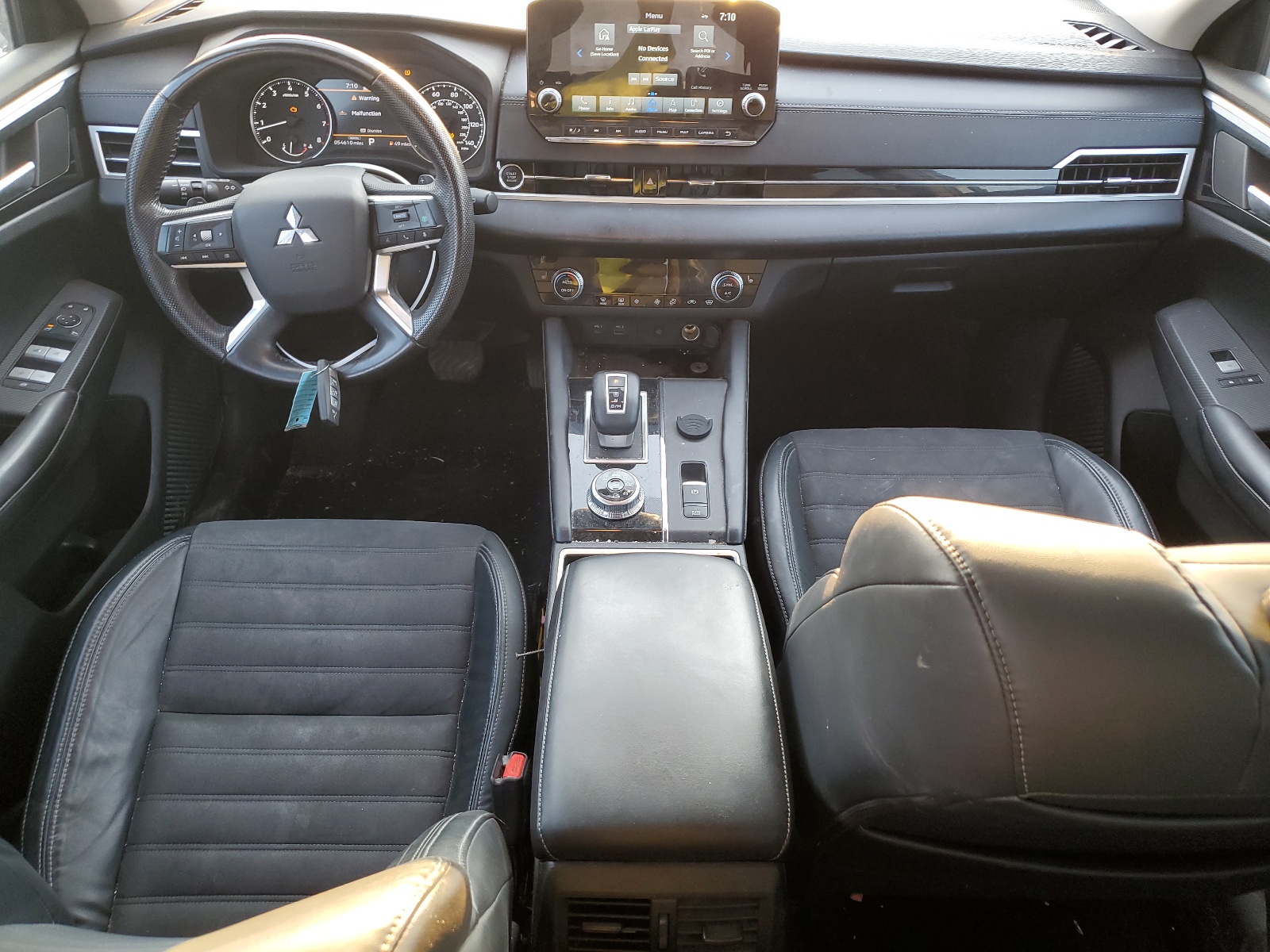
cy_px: 476
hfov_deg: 67.3
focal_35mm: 26
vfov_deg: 53.1
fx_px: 954
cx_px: 635
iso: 62
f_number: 1.5
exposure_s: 1/60.2
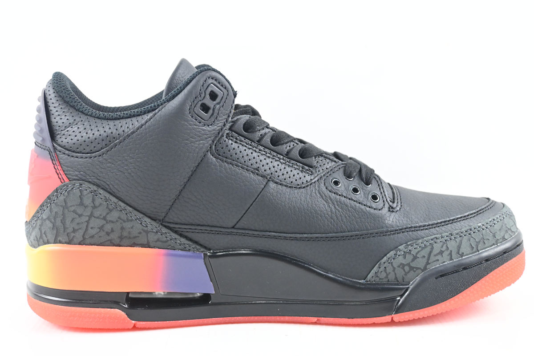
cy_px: 178
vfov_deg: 27.3
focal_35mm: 50
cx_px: 267
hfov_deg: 40.0
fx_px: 734
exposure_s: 1/125
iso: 1600
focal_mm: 33
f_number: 5
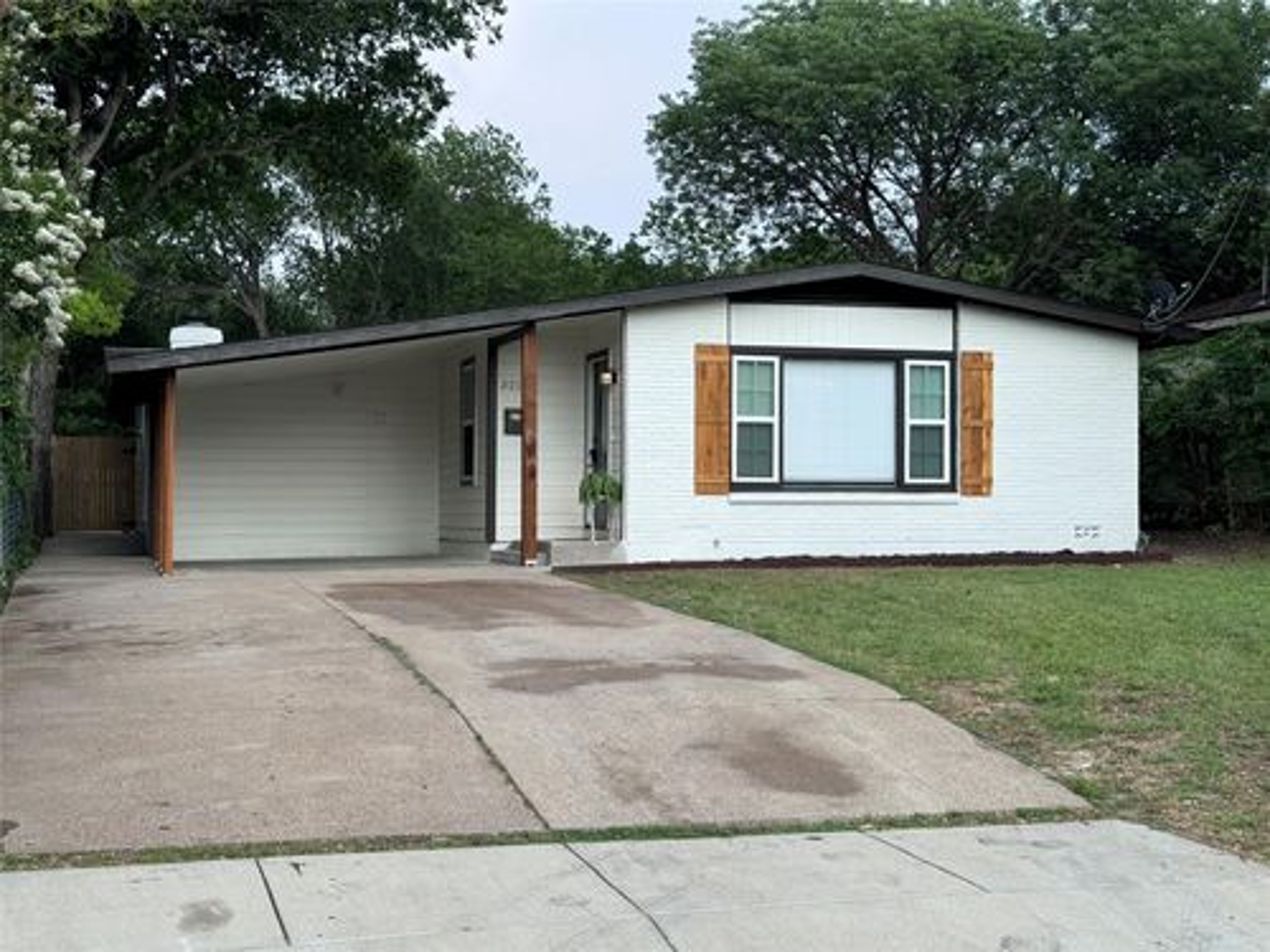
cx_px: 635
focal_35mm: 48
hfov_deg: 39.7
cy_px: 476
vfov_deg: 30.3
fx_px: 1761
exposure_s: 1/2611
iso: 64
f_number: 1.78
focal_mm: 6.76
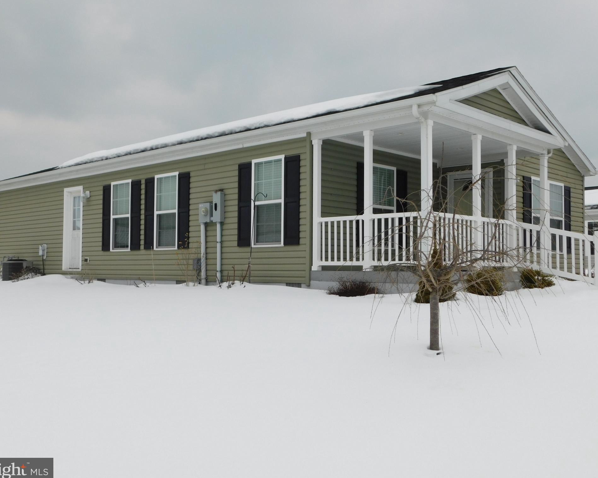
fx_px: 673
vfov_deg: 39.2
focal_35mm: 38
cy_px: 241
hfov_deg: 47.9
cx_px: 298
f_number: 3.5
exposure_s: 1/800
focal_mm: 6.3
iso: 125
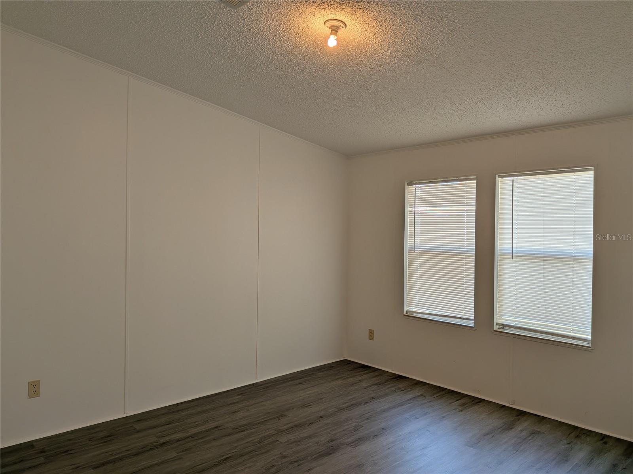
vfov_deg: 56.8
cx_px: 316
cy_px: 237
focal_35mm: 24
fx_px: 439
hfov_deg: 71.6
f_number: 1.7
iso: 31
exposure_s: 1/367
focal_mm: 4.53
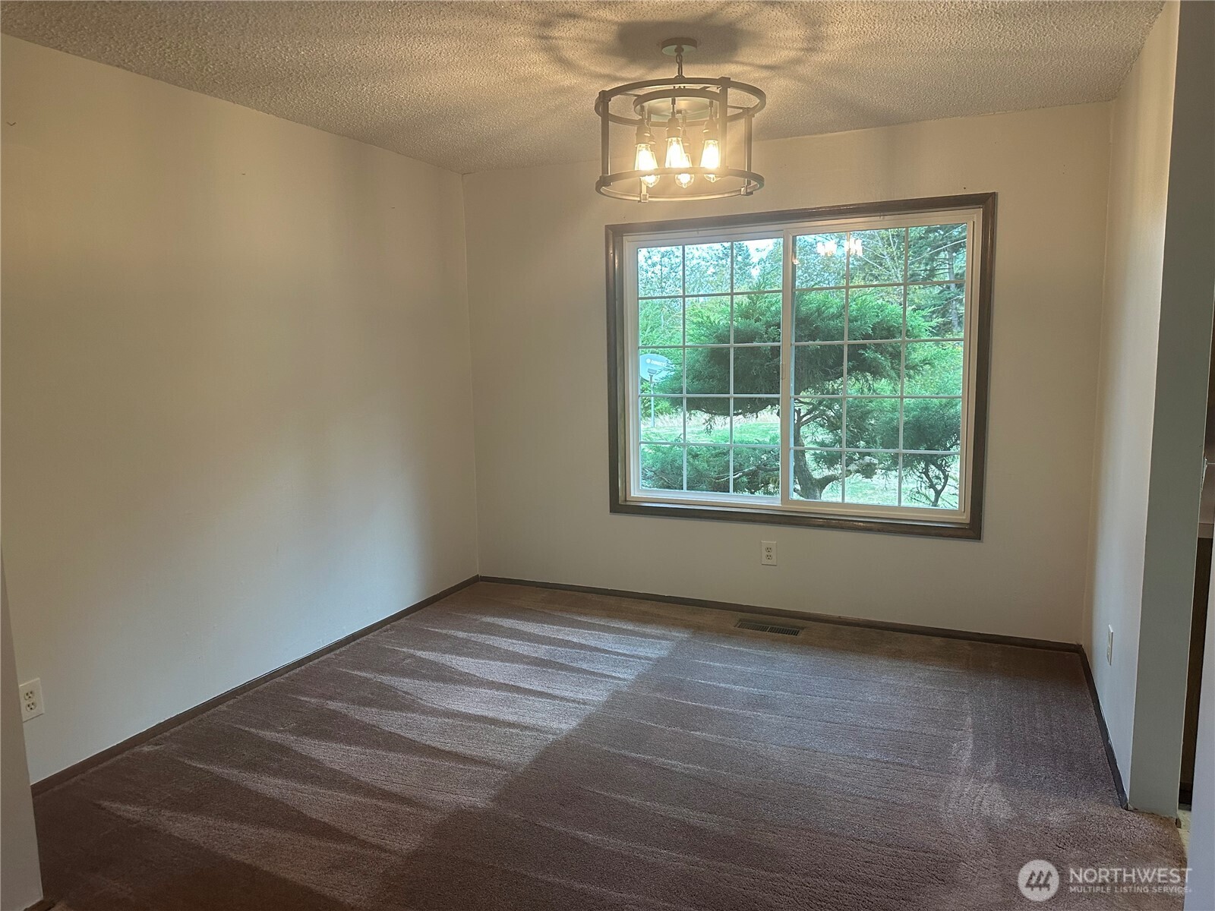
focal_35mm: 24
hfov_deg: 71.6
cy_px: 456
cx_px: 608
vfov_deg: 56.8
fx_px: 842
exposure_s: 1/120
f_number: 1.78
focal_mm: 6.86
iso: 200
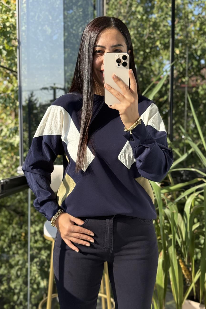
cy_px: 156
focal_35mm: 51
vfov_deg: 38.9
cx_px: 112
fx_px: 438
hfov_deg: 26.5
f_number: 1.78
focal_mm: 6.76
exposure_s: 1/1330
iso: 80
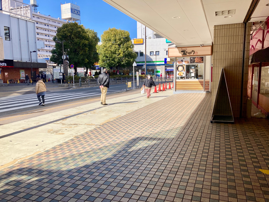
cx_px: 134
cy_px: 101
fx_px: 218
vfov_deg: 49.7
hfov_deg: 63.4
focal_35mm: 28
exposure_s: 1/1656
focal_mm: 3.99
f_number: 1.8
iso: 20
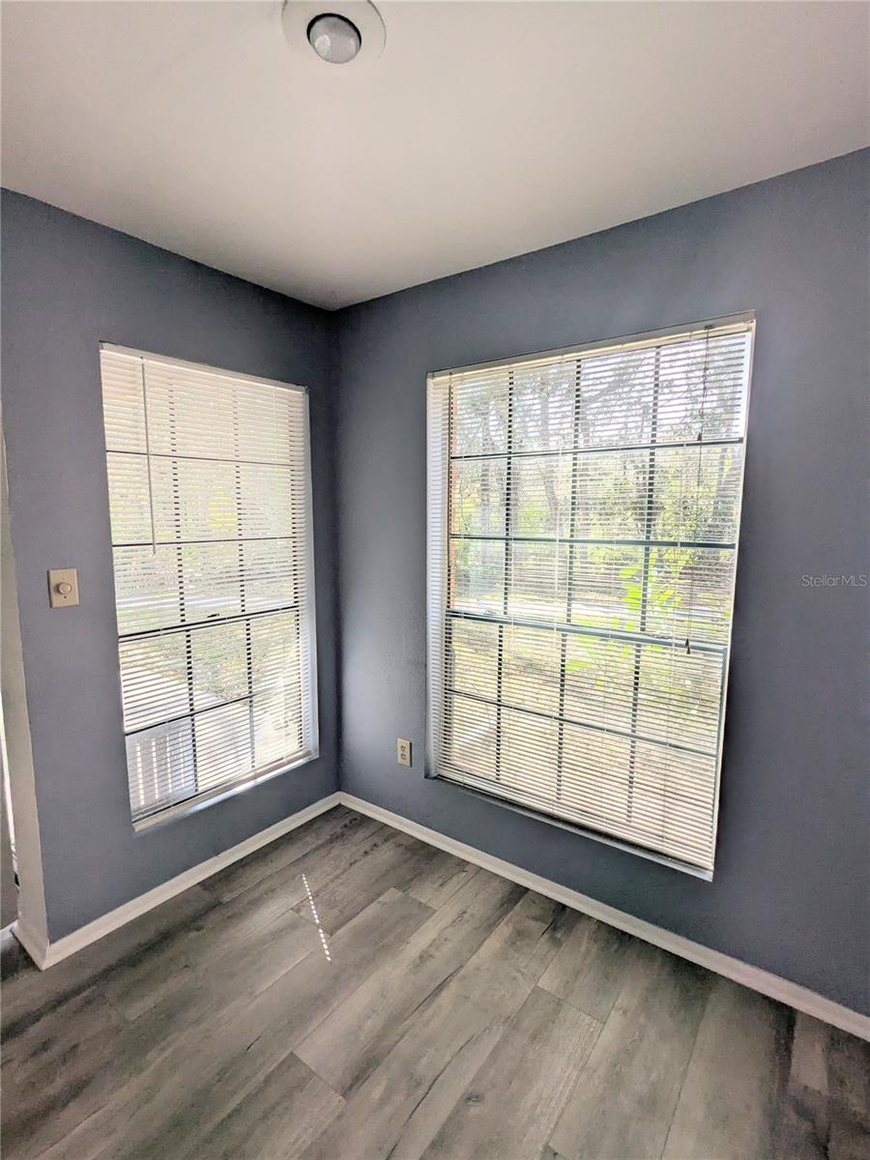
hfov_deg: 78.1
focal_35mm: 16
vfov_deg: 94.5
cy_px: 580
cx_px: 435
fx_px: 536
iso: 53
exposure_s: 1/428
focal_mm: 2.35
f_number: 2.2
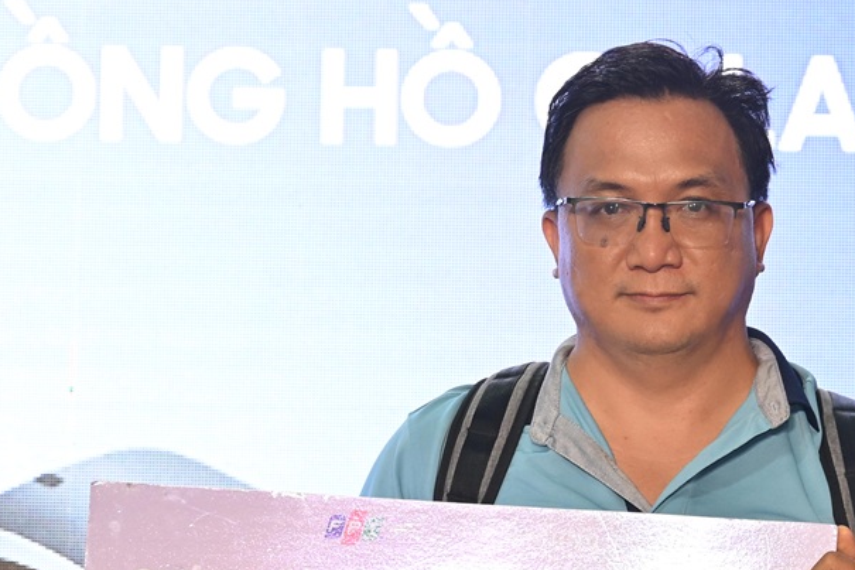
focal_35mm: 210
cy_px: 463
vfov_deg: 6.5
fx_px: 4986
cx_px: 550
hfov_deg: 9.8
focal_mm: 70
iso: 640
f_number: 4
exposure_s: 1/200
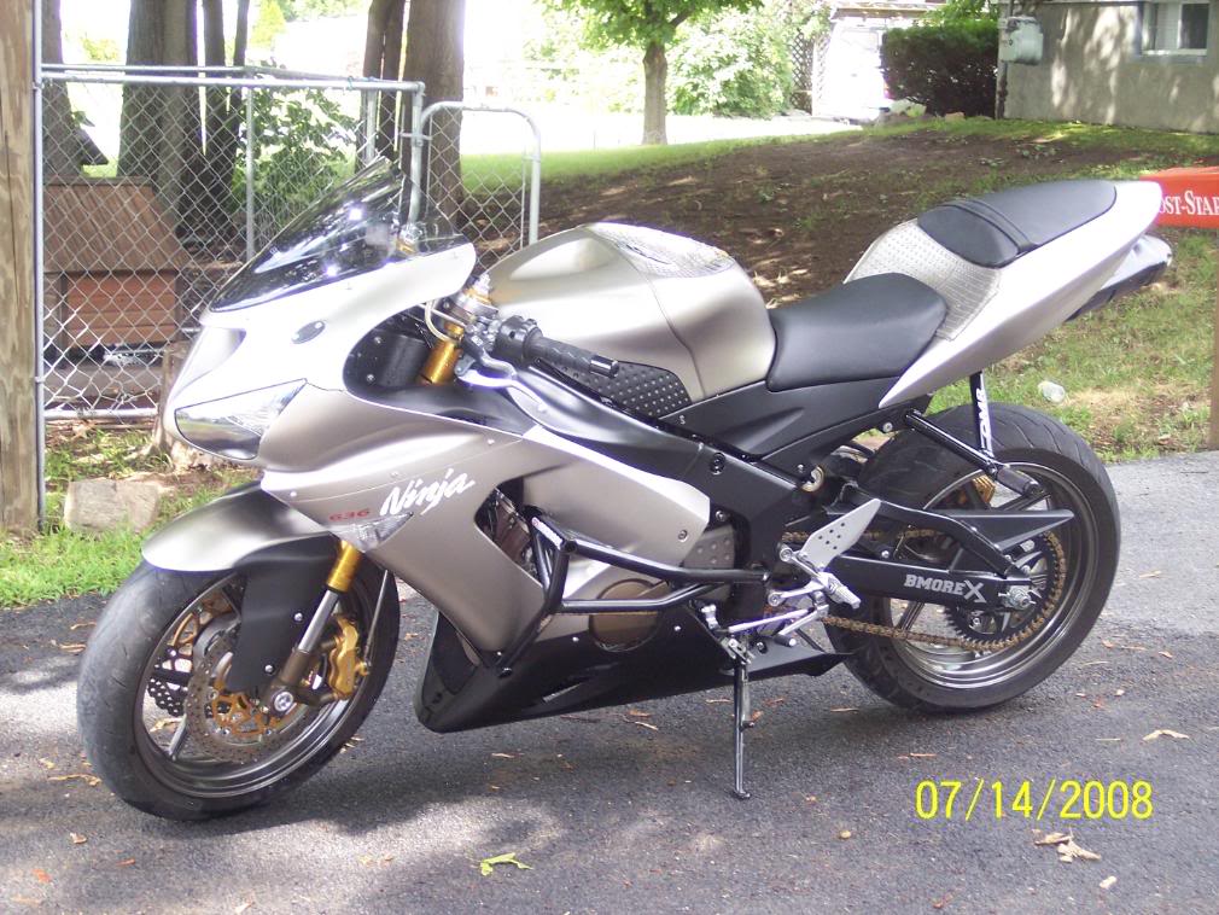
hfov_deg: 29.8
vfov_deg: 22.6
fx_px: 2290
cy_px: 458
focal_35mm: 65
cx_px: 610
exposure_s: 1/90
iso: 140
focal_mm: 13.3
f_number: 3.4
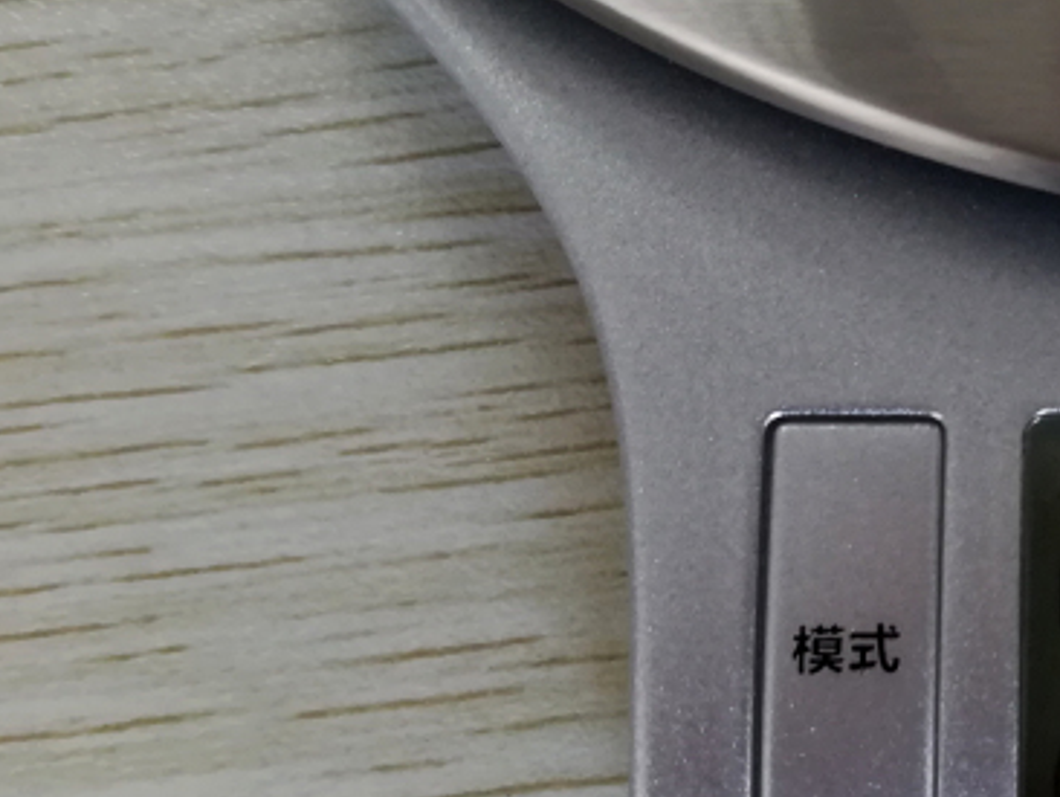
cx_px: 1228
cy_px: 365
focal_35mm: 71
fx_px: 2176
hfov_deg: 25.0
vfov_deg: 20.7
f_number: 2.2
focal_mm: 3.83
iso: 200
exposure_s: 1/33.3
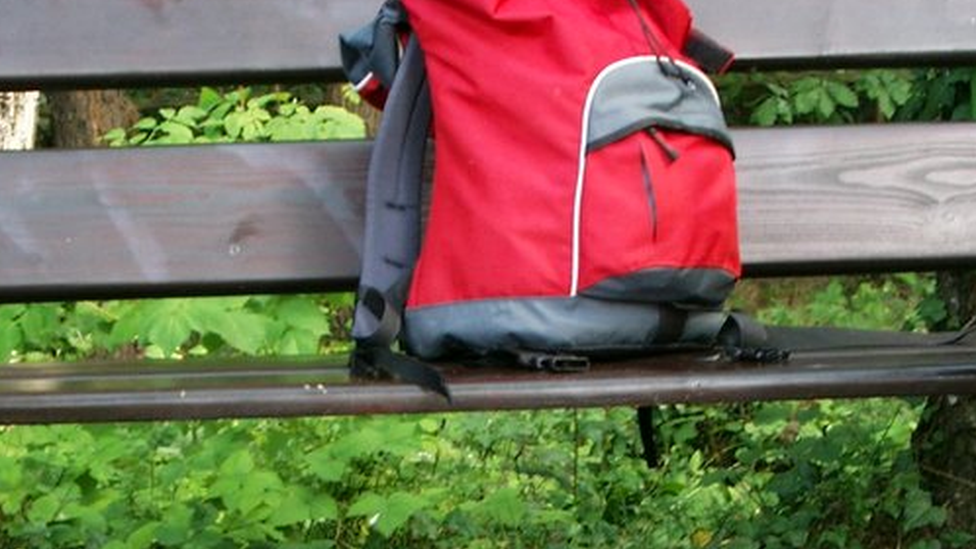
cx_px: 492
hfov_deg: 19.1
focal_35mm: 112
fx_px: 2898
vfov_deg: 10.7
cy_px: 604
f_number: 3.4
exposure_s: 1/60
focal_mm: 12.6
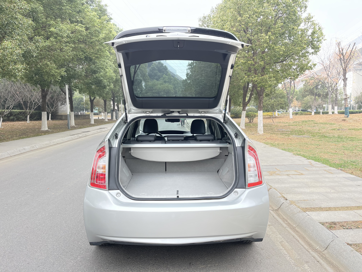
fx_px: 272
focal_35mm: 26
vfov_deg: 53.1
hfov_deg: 67.3
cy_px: 136
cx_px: 181
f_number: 1.6
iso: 32
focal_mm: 5.1
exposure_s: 1/284
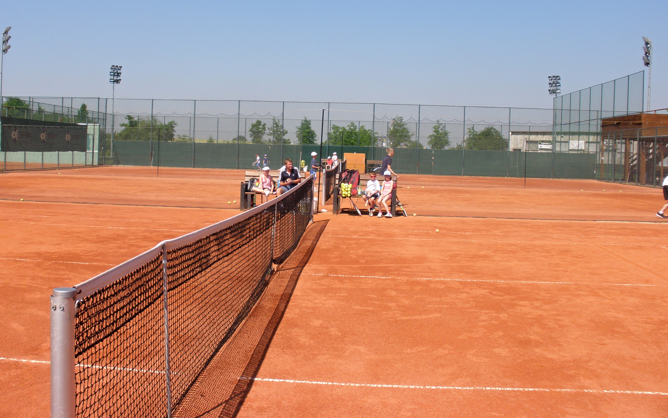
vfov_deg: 32.7
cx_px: 336
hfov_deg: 50.4
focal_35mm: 39
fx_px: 710
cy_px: 164
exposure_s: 1/250
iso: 64
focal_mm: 6.3
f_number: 5.6
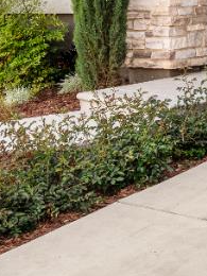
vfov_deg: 17.1
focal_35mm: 111
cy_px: -32
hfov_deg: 13.0
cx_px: 246
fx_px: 885
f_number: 10
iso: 50
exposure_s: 1/30
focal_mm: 20
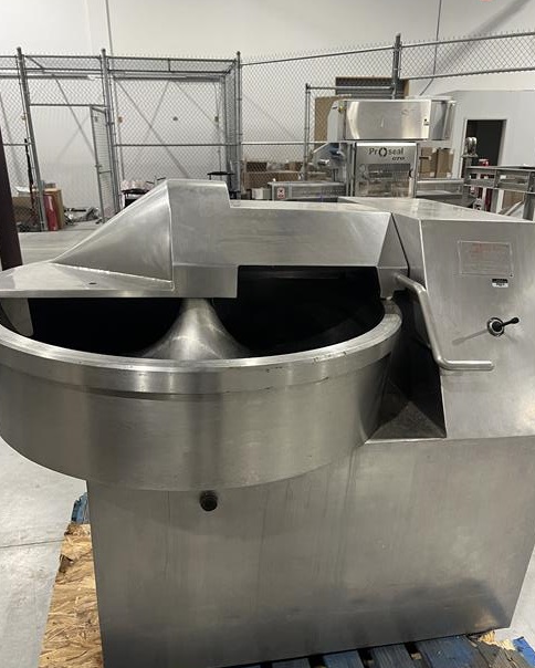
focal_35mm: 28
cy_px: 356
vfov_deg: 62.1
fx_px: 554
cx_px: 265
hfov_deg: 51.6
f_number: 1.5
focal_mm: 5.7
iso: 200
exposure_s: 1/60
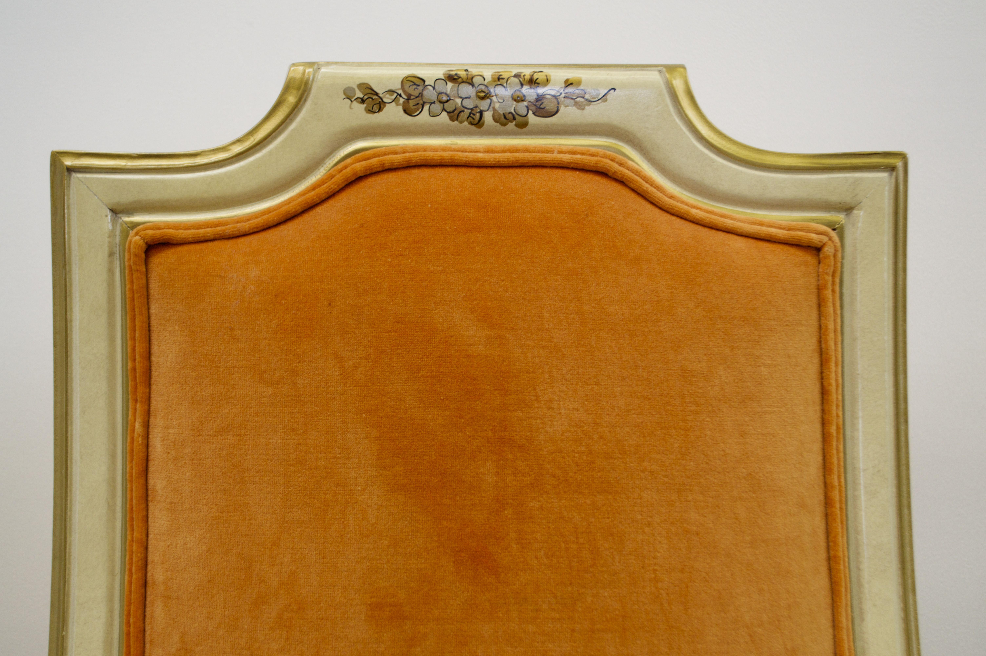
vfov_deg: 28.0
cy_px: 328
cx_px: 493
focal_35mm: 48
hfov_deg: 41.1
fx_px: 1313
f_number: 4.8
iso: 400
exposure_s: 1/25
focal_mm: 32
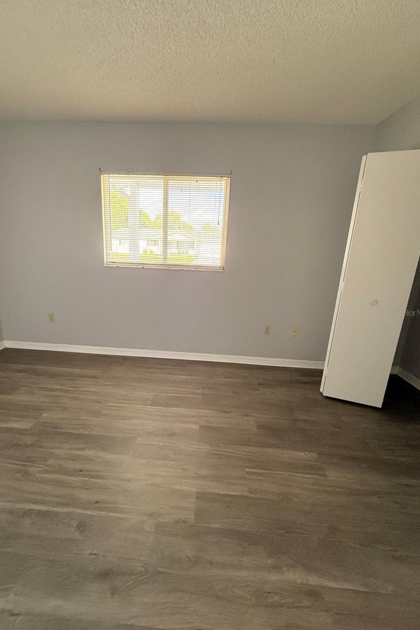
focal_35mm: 15
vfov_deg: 100.4
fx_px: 262
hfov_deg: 77.1
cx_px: 190
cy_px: 313
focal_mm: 2.22
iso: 320
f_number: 2.2
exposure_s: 1/99
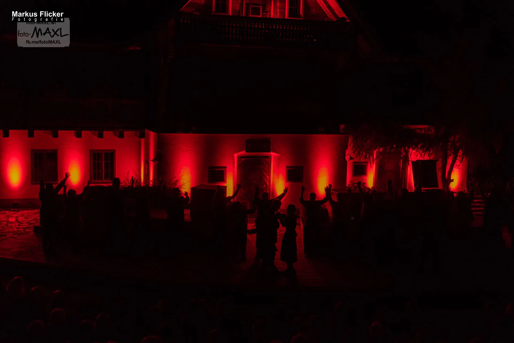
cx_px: 257
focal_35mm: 46
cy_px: 172
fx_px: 664
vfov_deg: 28.9
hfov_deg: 42.3
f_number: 3.2
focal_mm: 31
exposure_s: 1/200
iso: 3200
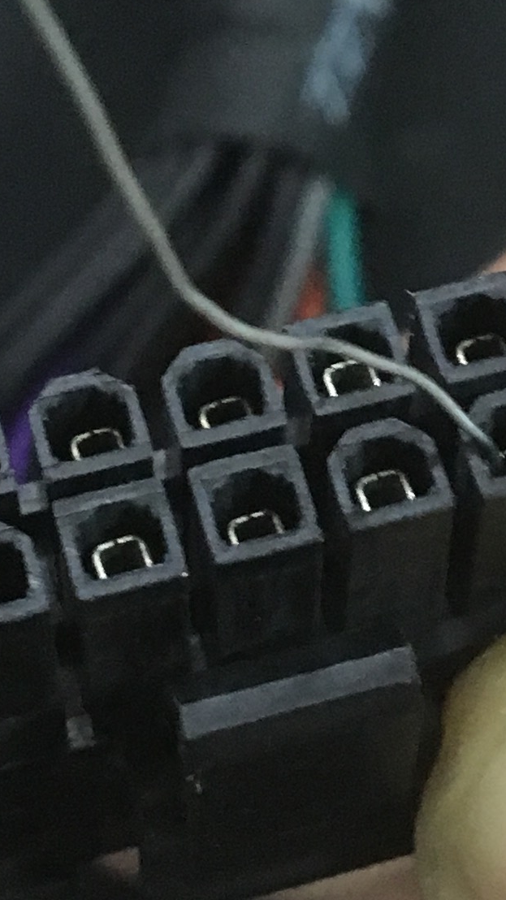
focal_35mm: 115
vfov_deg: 18.6
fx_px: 2744
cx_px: 437
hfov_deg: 10.5
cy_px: 328
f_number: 2.2
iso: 400
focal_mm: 4.15
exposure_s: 1/17
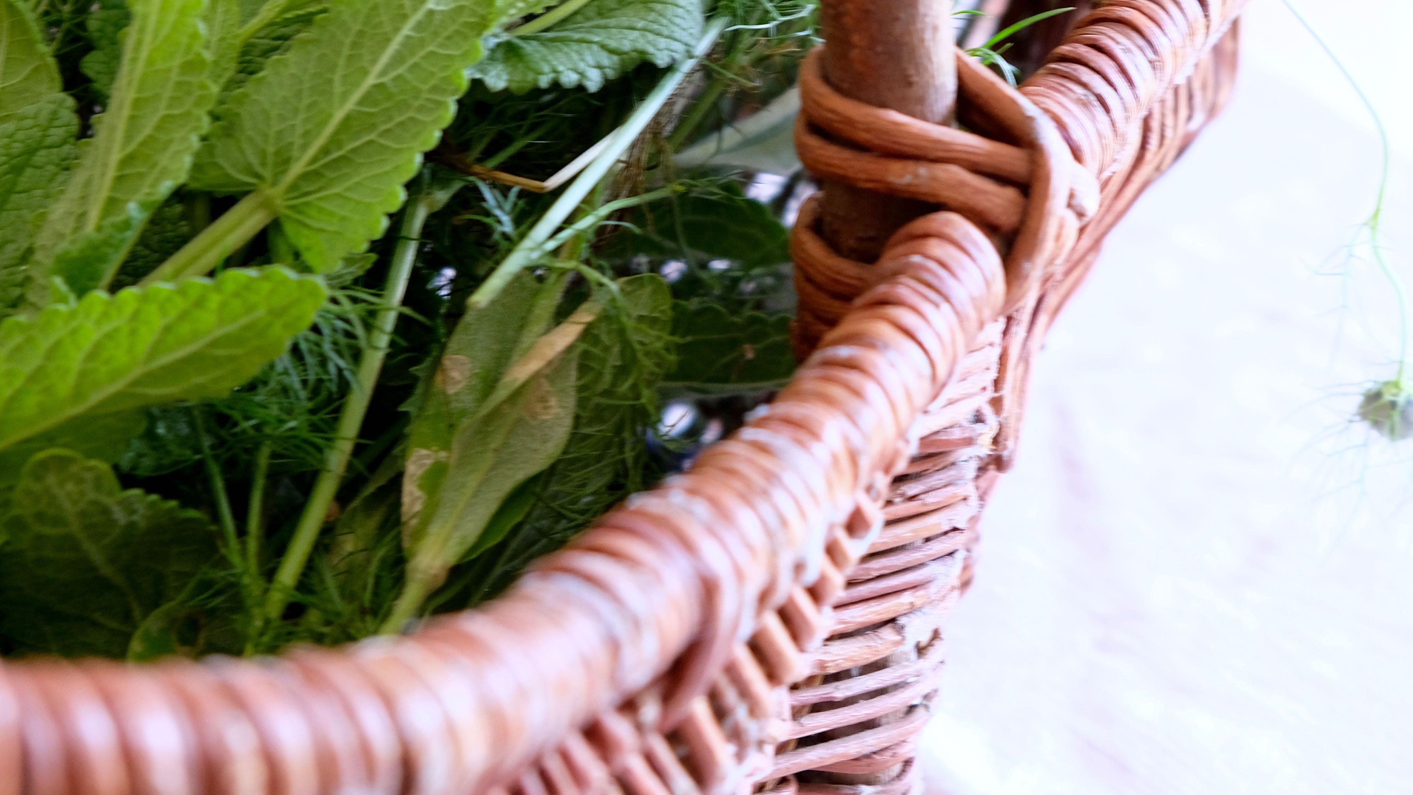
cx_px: 709
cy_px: 174
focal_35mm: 131
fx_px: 4908
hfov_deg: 16.4
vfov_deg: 9.2
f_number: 4
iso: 800
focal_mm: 55
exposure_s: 1/17
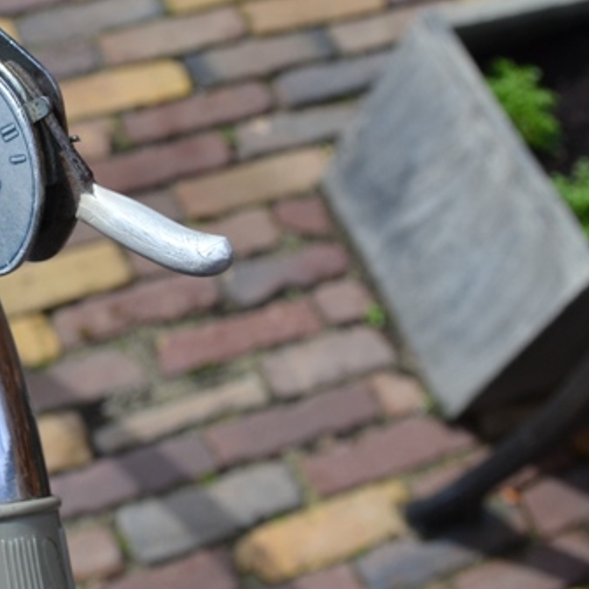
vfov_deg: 24.2
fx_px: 1348
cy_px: 92
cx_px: -79
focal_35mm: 70
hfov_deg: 23.0
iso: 100
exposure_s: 1/200
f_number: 8
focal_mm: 18
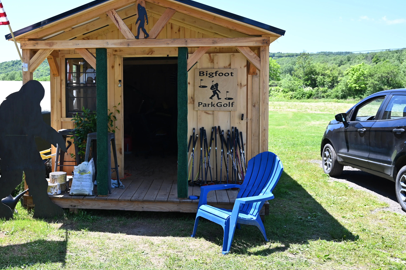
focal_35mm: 37
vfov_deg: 35.8
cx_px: 146
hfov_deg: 51.2
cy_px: 114
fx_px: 417
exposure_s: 1/250
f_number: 5.6
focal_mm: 28
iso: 180
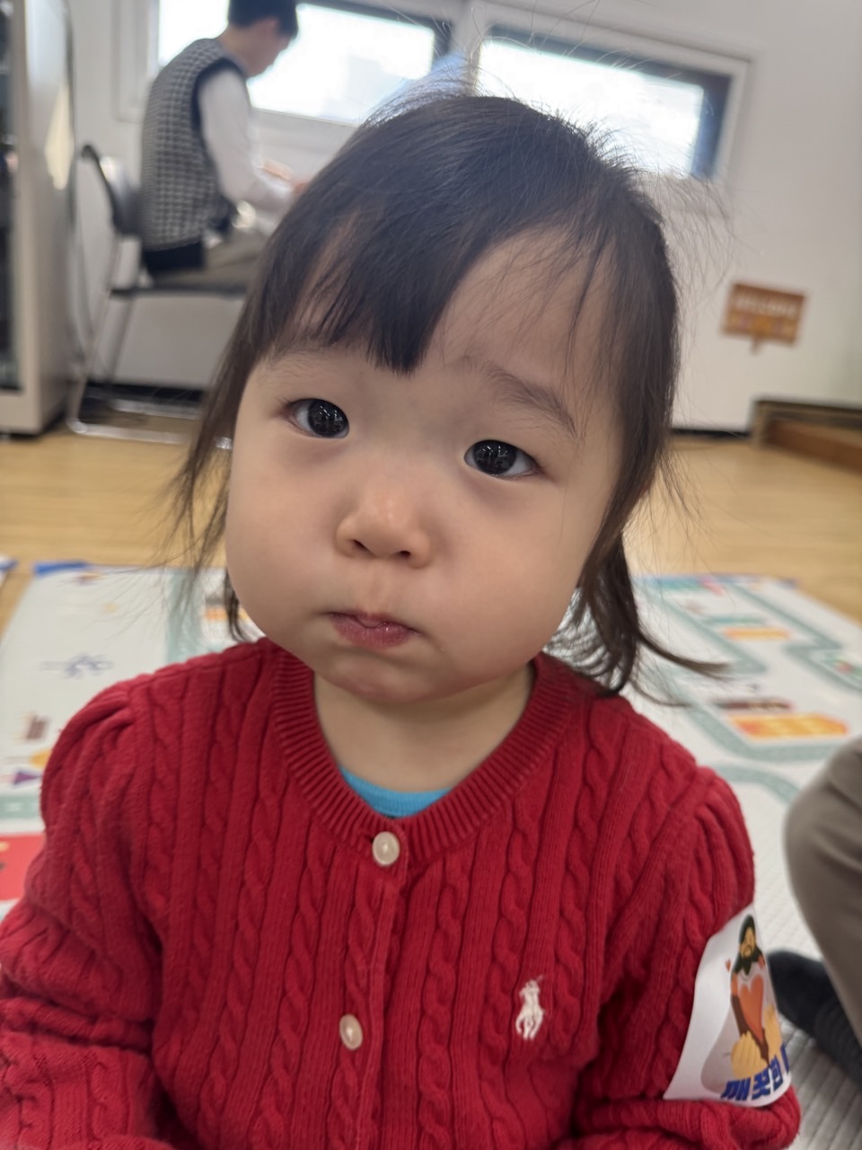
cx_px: 431
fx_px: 797
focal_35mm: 24
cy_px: 575
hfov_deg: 56.8
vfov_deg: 71.6
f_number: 1.78
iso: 100
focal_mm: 6.76
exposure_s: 1/120
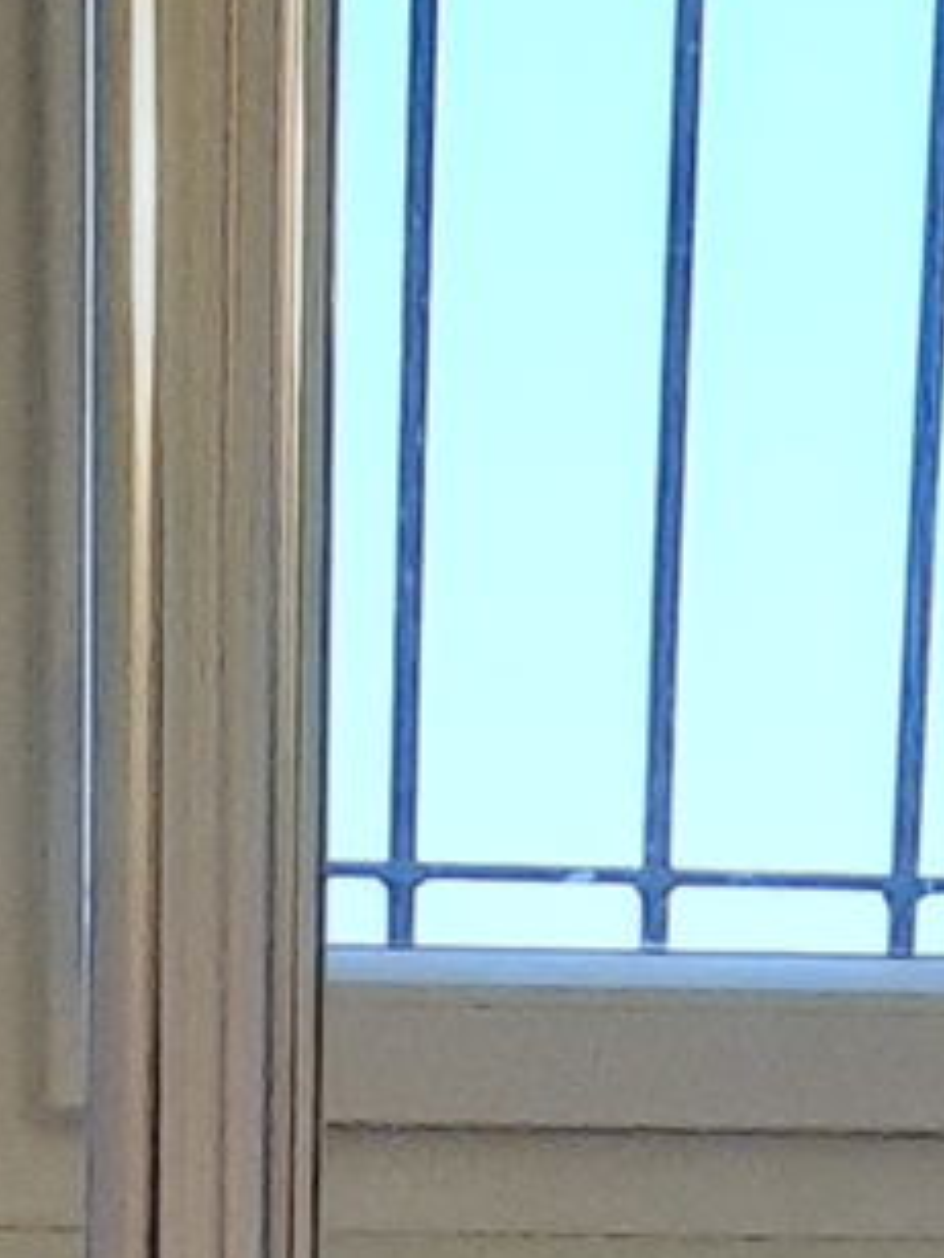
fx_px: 6290
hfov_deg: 8.6
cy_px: 3057
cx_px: 360
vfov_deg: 10.0
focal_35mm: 173
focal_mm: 4.6
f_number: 2
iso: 320
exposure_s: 1/50
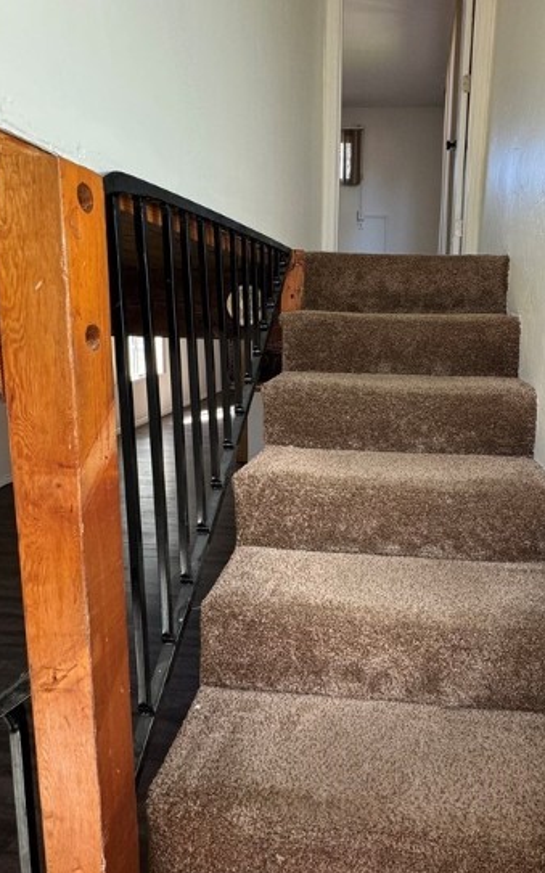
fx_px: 499
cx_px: 368
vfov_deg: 81.9
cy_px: 384
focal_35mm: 21
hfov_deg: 55.9
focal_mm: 2.22
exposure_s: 1/99
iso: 200
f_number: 2.2
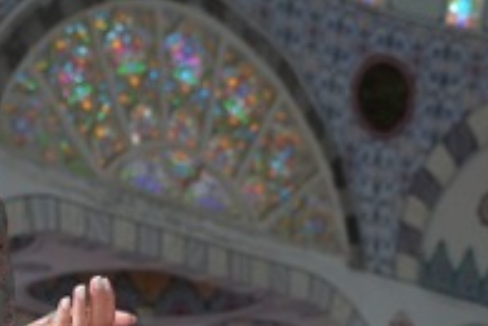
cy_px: 247
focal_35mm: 125
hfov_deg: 16.3
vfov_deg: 10.9
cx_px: 145
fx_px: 1694
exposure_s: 1/160
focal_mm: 38
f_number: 4
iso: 2000
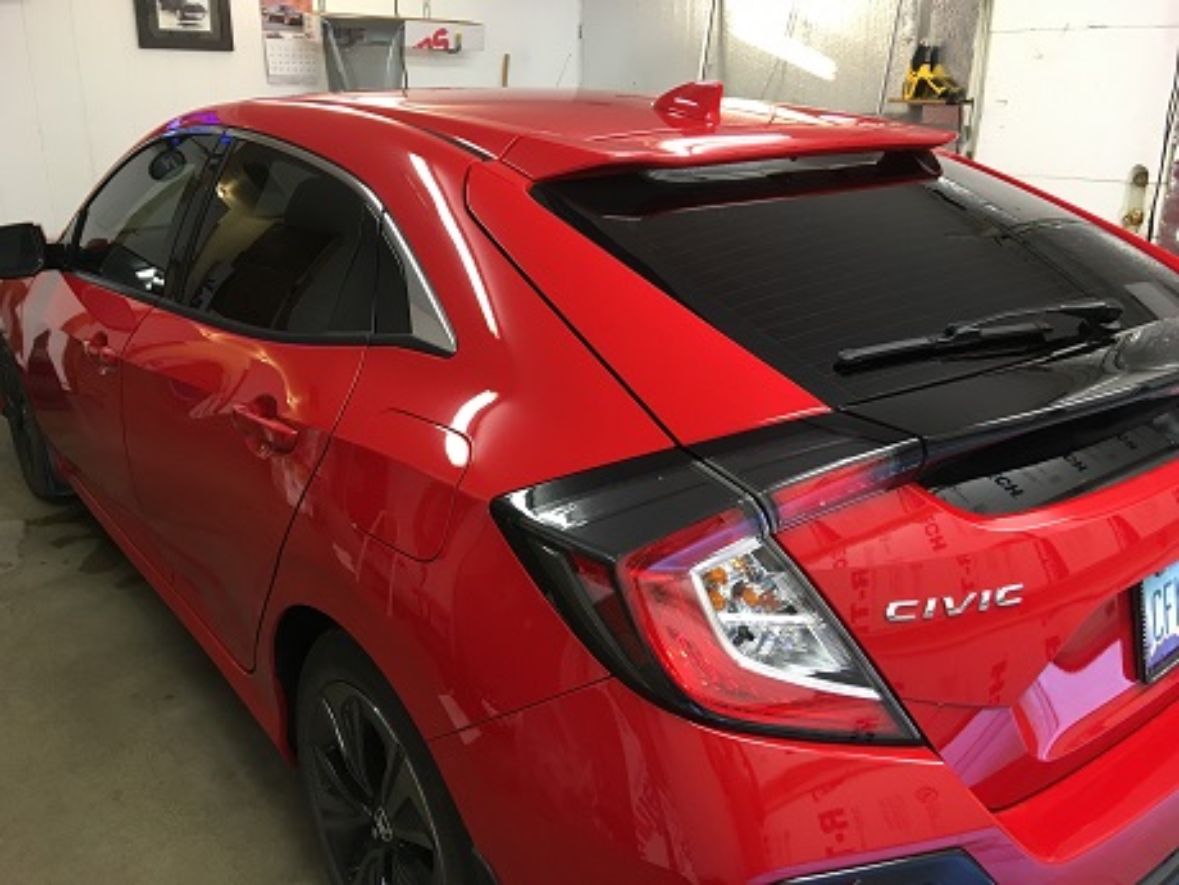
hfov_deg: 61.7
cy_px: 442
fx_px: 988
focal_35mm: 29
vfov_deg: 48.2
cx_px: 590
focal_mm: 4.15
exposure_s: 1/30
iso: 80
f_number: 2.2
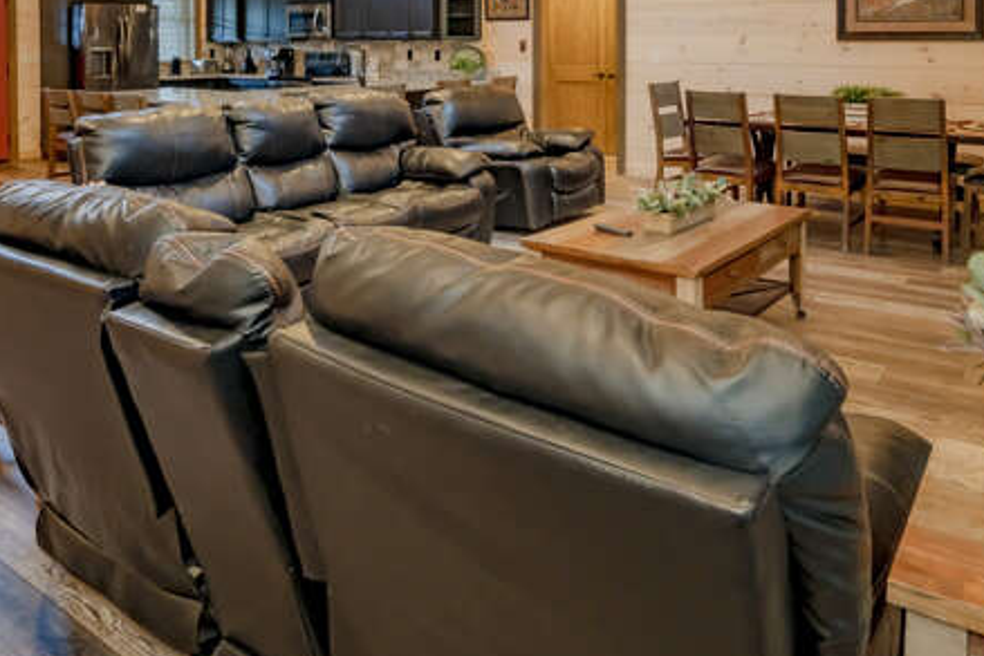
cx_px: 498
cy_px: 134
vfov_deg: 44.3
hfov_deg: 65.5
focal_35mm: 28
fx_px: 766
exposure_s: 1/30
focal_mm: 16
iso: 2500
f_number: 7.1
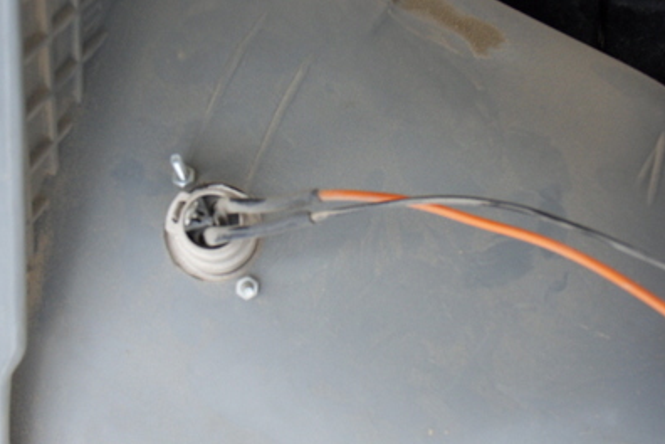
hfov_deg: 31.9
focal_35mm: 63
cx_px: 332
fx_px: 1164
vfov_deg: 21.6
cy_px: 198
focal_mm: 10.5
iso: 160
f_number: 4.8
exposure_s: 1/60
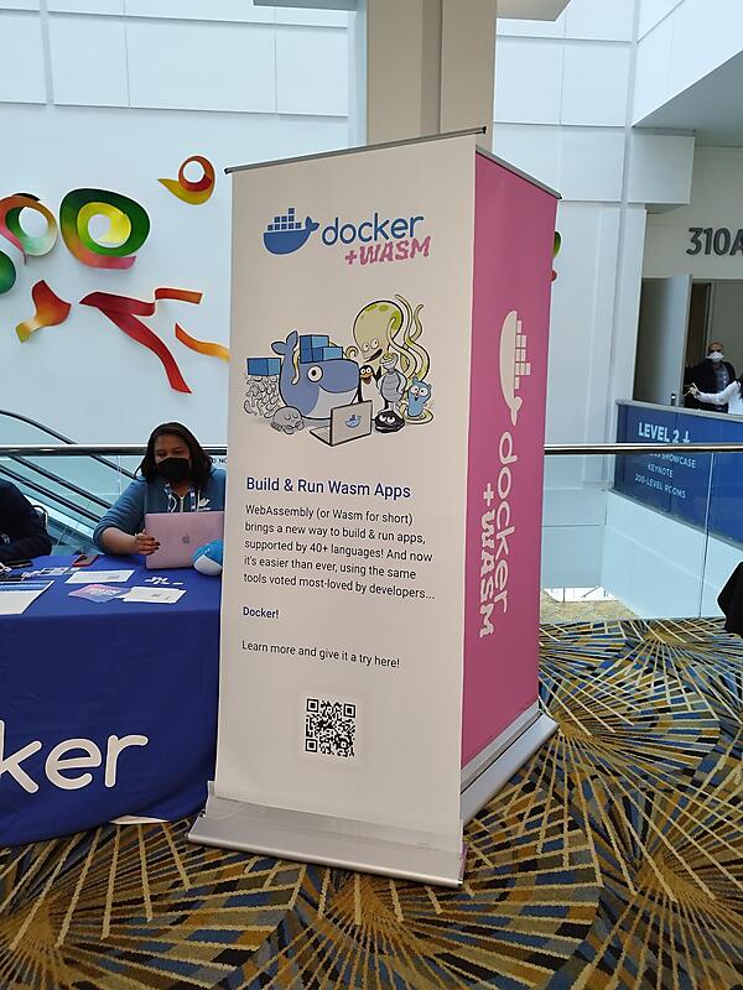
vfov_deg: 71.6
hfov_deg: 56.8
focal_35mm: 24
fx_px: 687
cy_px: 495
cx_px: 372
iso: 200
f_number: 1.89
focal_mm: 5.89
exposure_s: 1/40
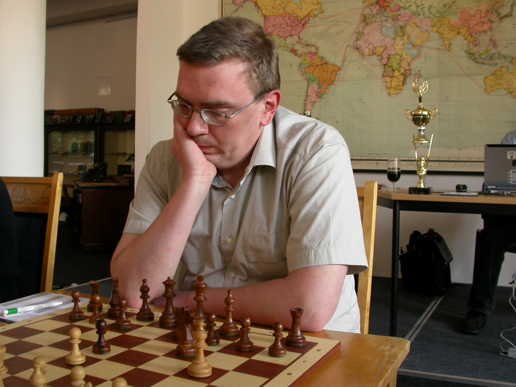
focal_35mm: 38
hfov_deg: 49.0
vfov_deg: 37.7
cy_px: 194
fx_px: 566
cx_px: 258
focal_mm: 7.85
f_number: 3.7
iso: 100
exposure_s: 1/15.5
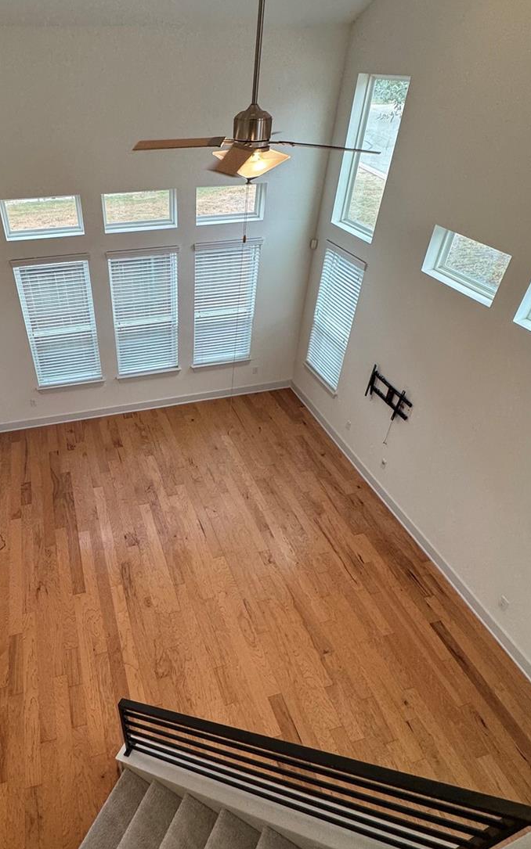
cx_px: 175
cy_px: 437
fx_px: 486
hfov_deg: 56.0
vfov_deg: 82.3
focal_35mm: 21
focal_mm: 2.22
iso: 100
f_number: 2.2
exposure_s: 1/120
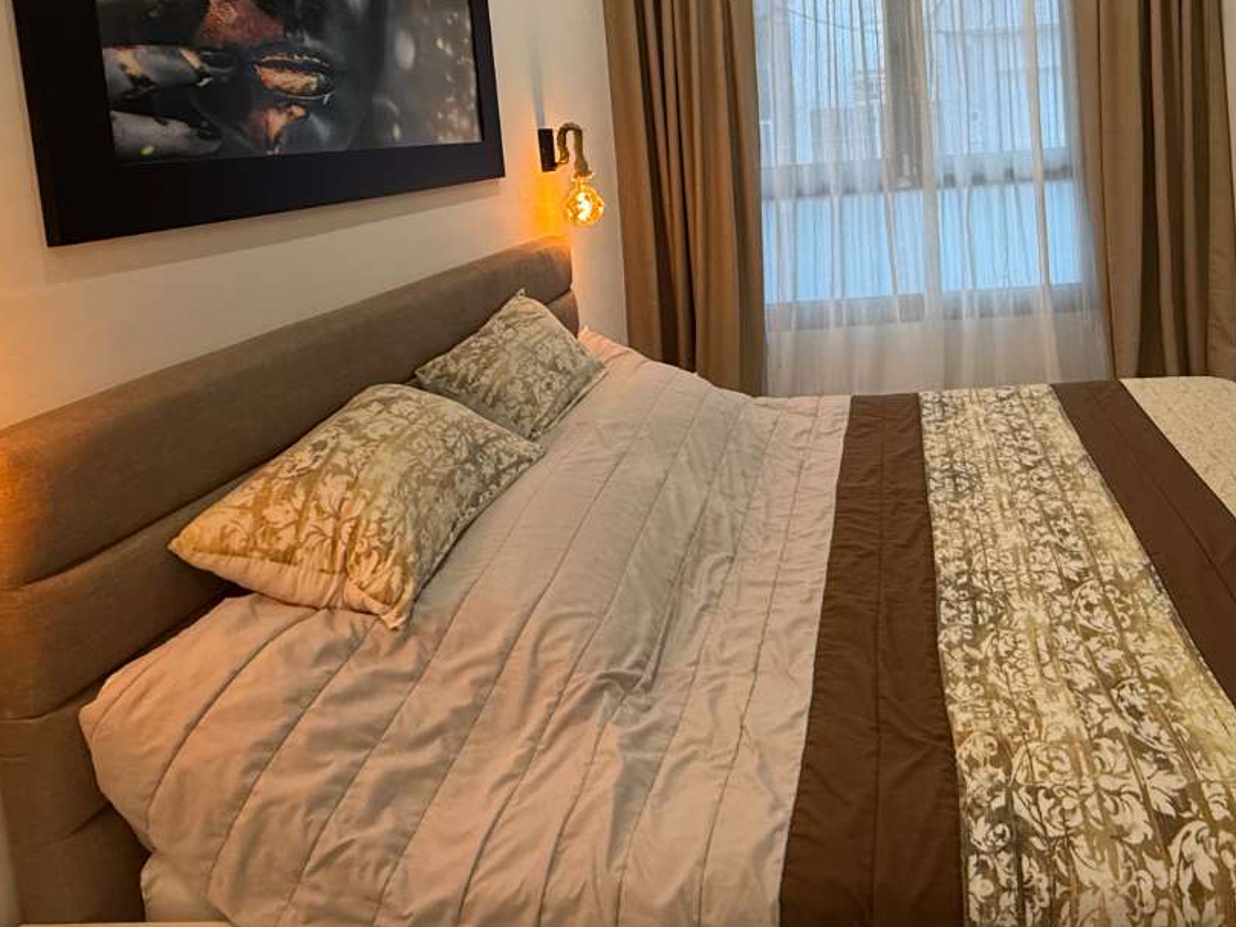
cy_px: 201
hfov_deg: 65.1
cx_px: 846
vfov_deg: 50.2
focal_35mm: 26
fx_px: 928
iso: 320
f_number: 2.2
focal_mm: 2.22
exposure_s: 1/100
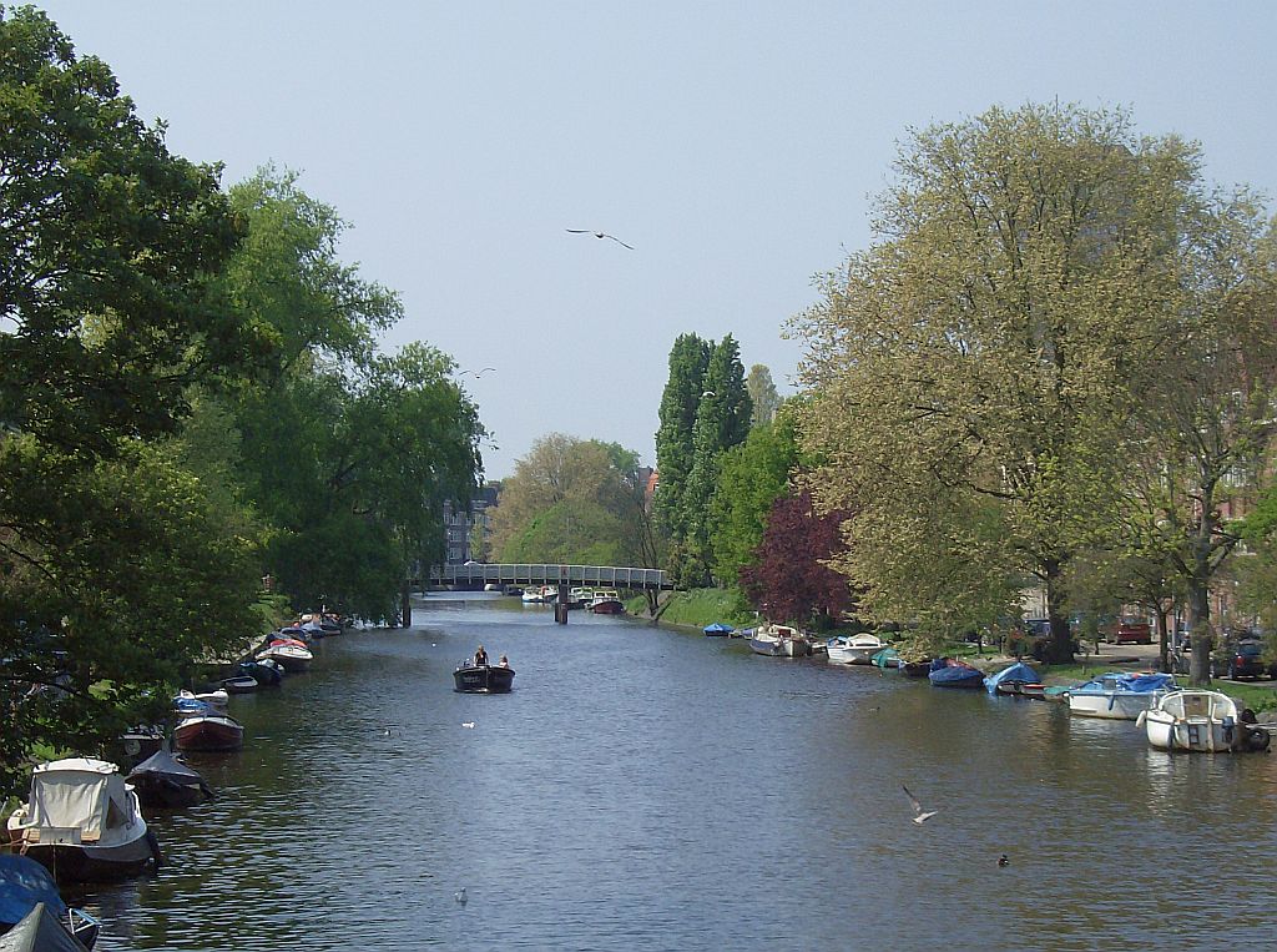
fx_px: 3680
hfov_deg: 19.7
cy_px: 476
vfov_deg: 14.7
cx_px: 638
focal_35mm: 100
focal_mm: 16.6
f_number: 7.5
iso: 100
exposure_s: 1/336
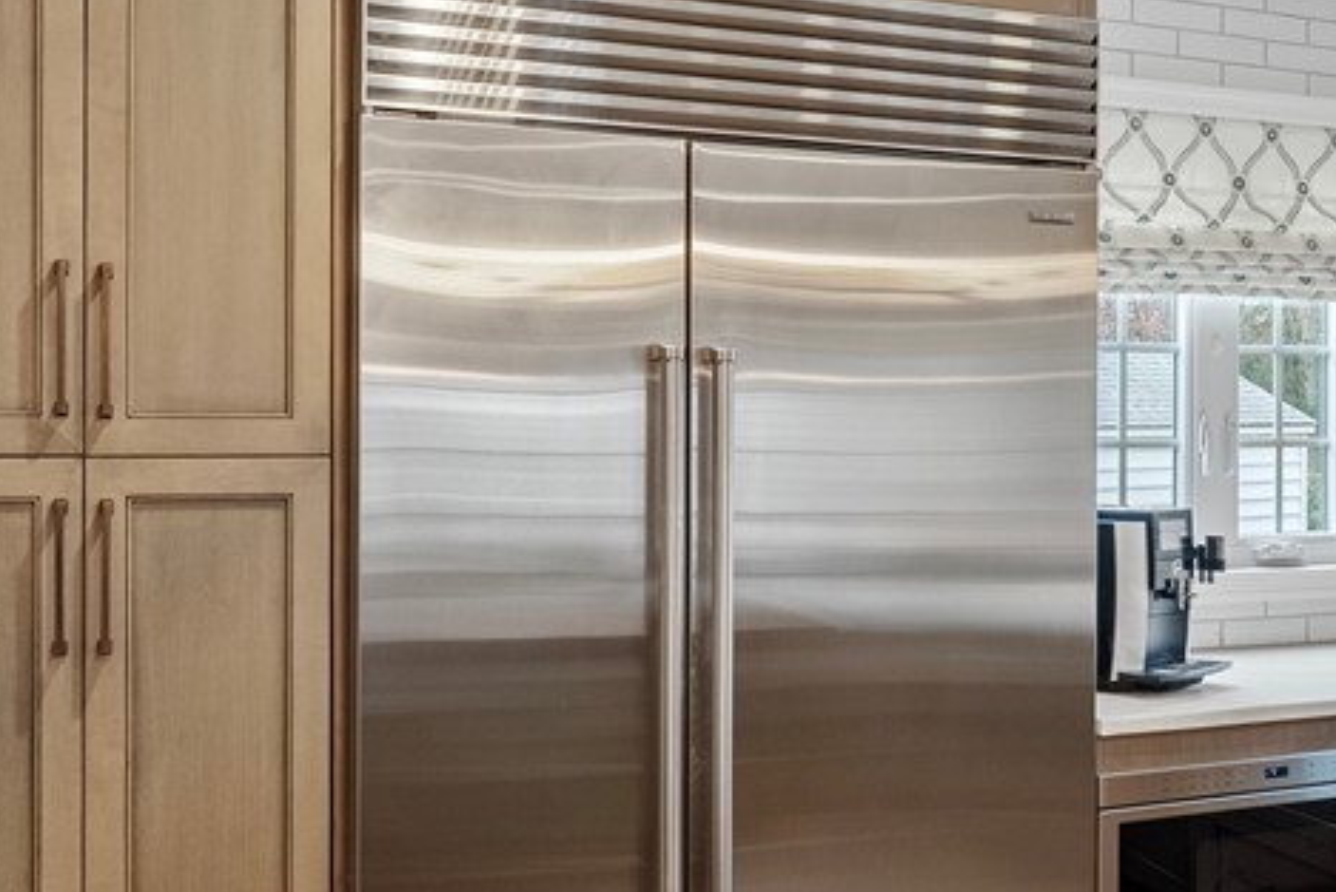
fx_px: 1633
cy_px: 425
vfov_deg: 30.5
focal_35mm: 44
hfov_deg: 44.1
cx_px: 842
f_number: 8
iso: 800
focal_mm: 19
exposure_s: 1/2.5
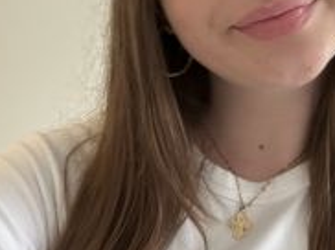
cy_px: 109
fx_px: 551
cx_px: 245
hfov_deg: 33.3
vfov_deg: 25.6
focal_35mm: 57
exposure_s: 1/25
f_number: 1.9
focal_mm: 2.69
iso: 400
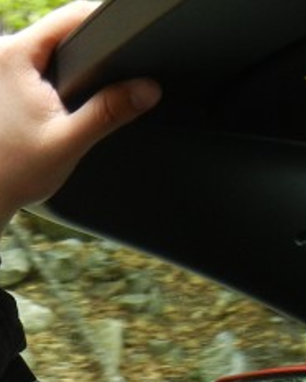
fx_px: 1458
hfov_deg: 11.5
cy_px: 395
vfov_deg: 14.6
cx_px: -143
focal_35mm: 129
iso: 208
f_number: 3.5
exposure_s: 1/250
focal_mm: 5.4
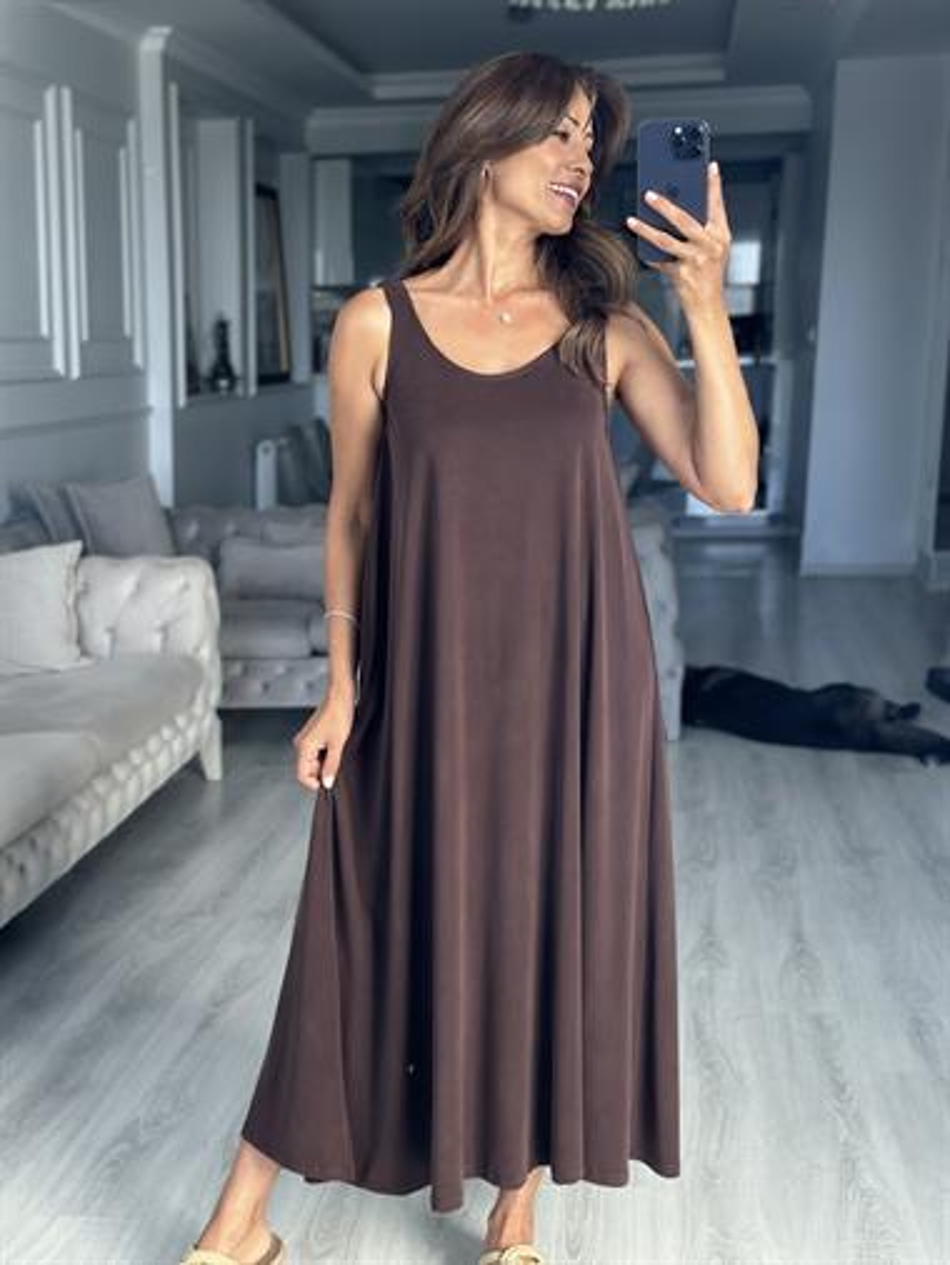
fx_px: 1755
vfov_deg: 39.6
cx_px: 475
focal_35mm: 48
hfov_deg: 30.3
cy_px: 632
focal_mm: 6.86
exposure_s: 1/123
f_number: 1.78
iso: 100
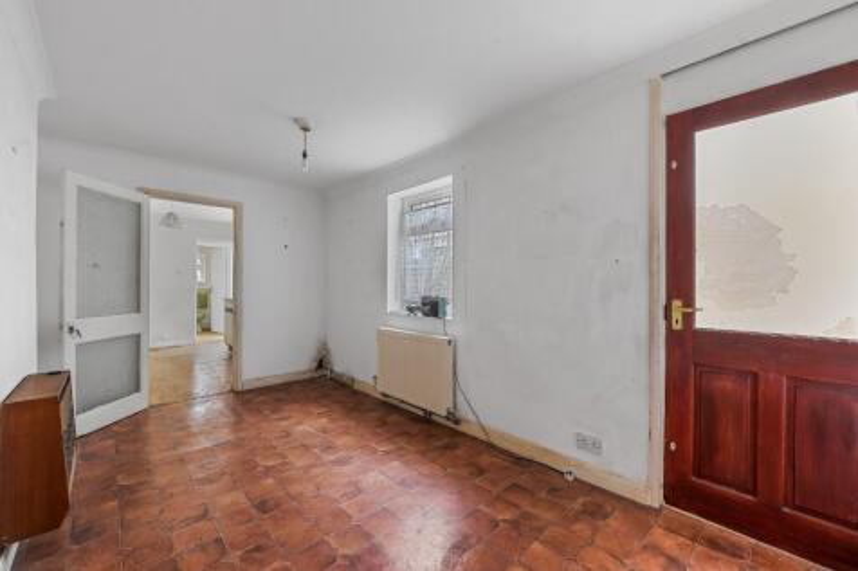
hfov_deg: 104.3
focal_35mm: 14
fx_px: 334
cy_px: 286
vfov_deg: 81.2
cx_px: 429
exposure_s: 1/1.25
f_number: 8
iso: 400
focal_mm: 14
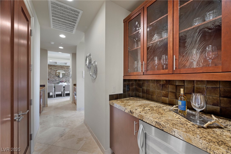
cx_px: 116
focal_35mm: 14
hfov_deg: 104.3
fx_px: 90
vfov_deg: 81.2
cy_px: 77
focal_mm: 14
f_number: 8
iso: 640
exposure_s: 1.3
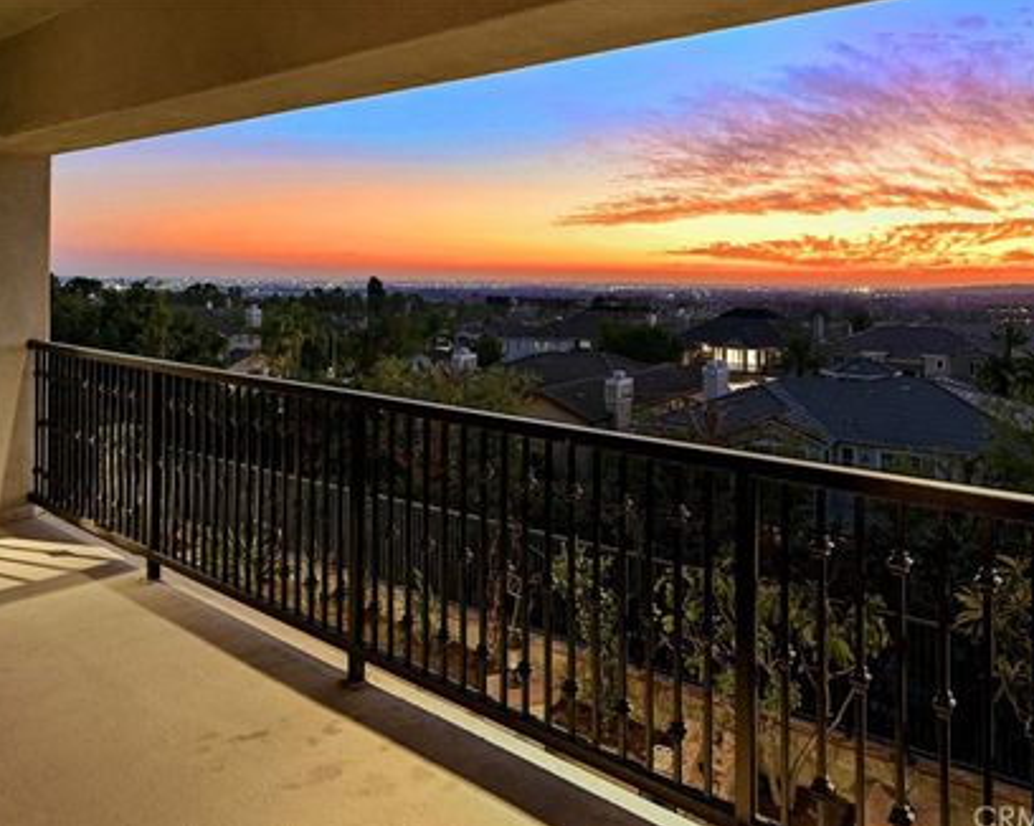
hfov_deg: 72.0
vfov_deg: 60.8
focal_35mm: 23
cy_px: 414
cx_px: 611
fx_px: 704
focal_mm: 20
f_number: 7.1
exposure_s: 1
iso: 250
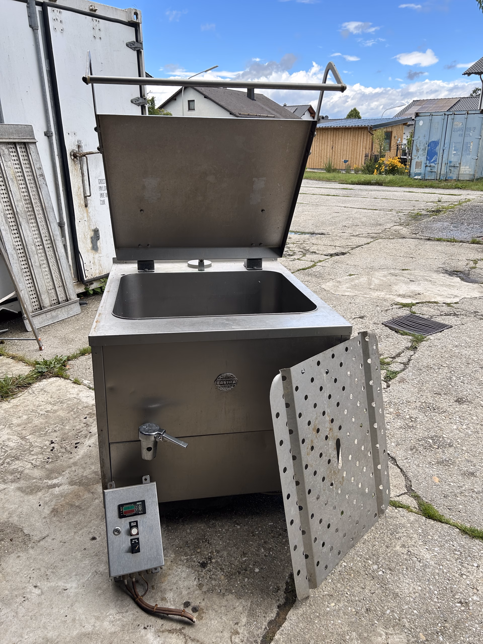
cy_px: 322
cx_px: 242
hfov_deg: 53.1
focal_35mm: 26
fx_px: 484
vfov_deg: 67.3
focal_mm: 5.7
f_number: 1.5
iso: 50
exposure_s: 1/982
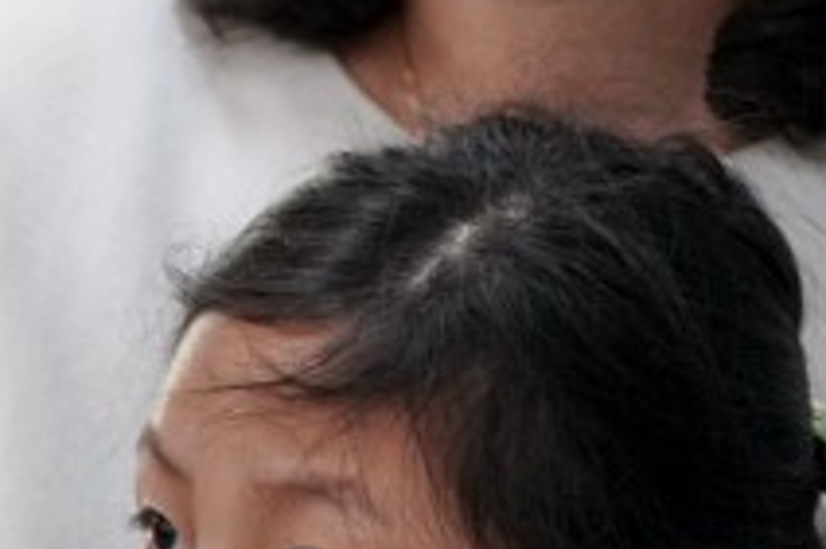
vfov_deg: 1.6
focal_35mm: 851
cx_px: 709
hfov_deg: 2.4
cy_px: 697
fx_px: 19510
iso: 3200
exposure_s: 1/250
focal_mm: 200
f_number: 4
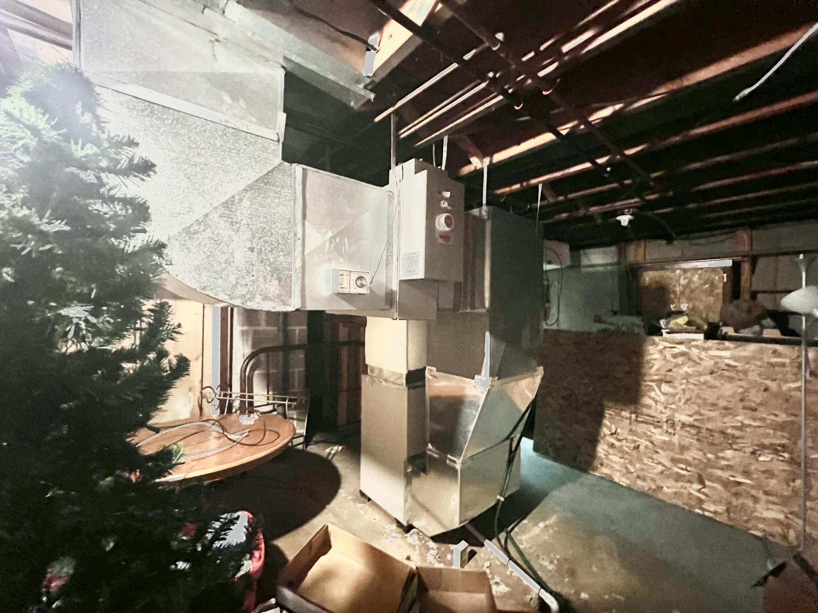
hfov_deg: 106.2
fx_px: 307
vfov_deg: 89.9
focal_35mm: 13
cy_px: 306
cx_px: 409
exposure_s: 1/30
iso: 1250
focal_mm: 1.57
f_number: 1.8
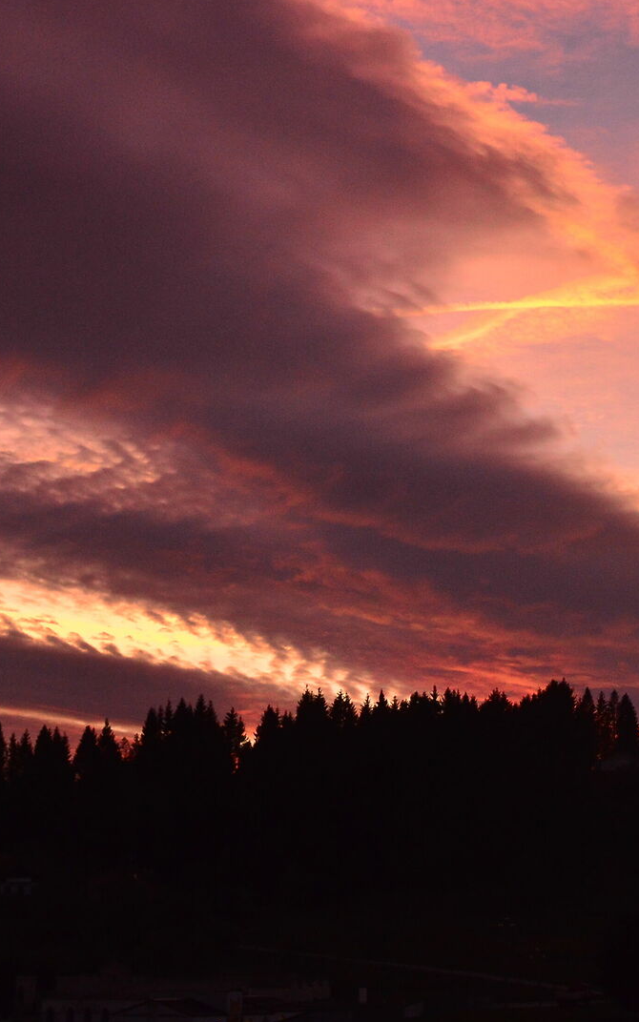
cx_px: 627
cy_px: 396
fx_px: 2285
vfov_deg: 25.2
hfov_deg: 15.6
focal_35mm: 82
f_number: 7.1
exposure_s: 1/125
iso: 800
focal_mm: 24
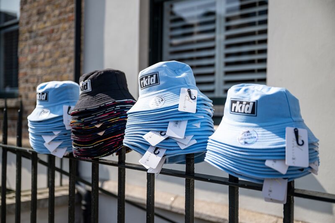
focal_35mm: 41
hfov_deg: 47.4
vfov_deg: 32.6
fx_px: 381
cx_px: 168
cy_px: 112
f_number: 2.8
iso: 160
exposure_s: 1/2000
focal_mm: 41
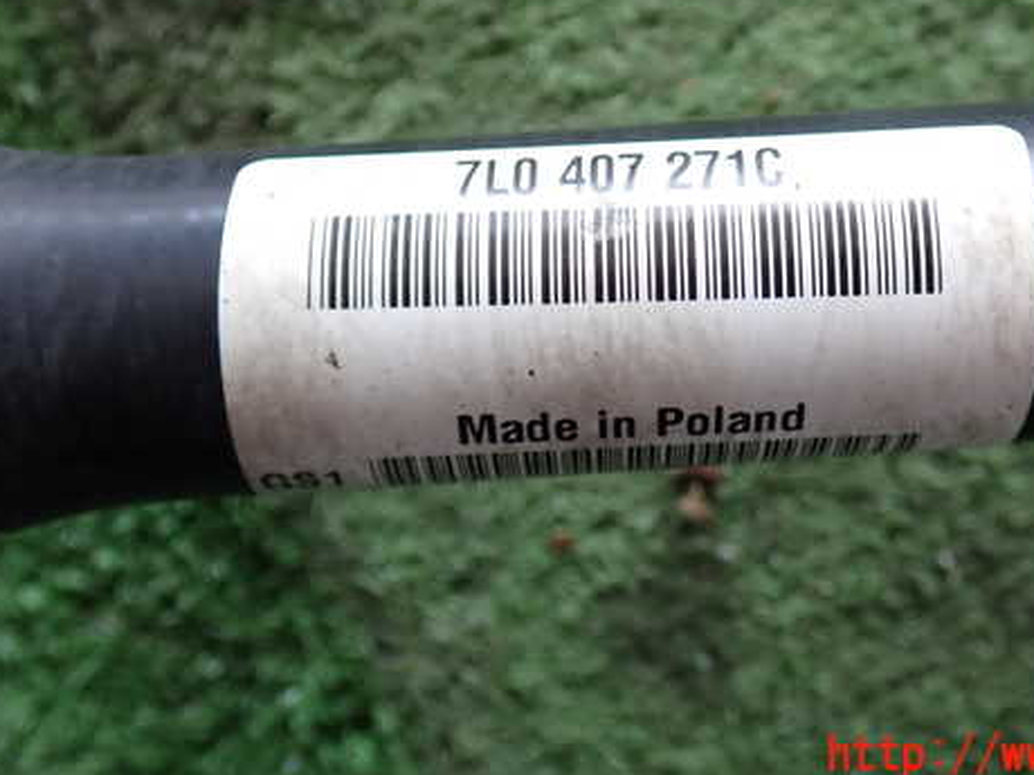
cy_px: 279
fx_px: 1404
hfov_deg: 40.1
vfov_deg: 30.7
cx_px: 661
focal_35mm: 47
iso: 100
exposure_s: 1/80
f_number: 2.5
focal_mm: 6.37
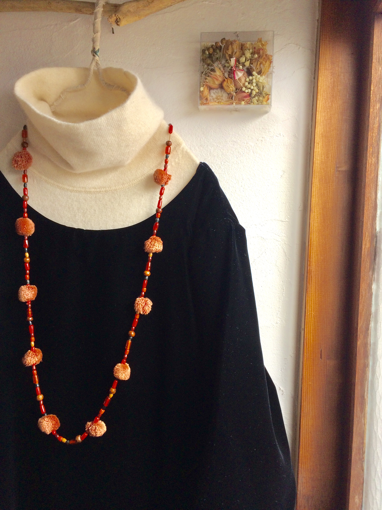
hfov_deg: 48.2
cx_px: 191
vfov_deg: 61.7
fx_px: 427
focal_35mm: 29
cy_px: 255
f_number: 2.2
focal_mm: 4.15
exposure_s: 1/60
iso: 40
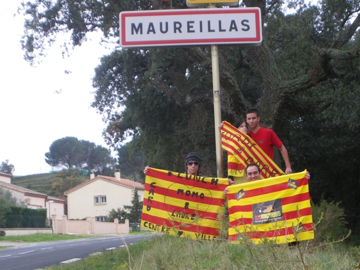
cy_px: 135
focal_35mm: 42
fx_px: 437
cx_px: 180
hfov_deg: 44.8
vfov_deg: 34.3
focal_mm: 7.5
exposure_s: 1/125
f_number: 4
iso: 64
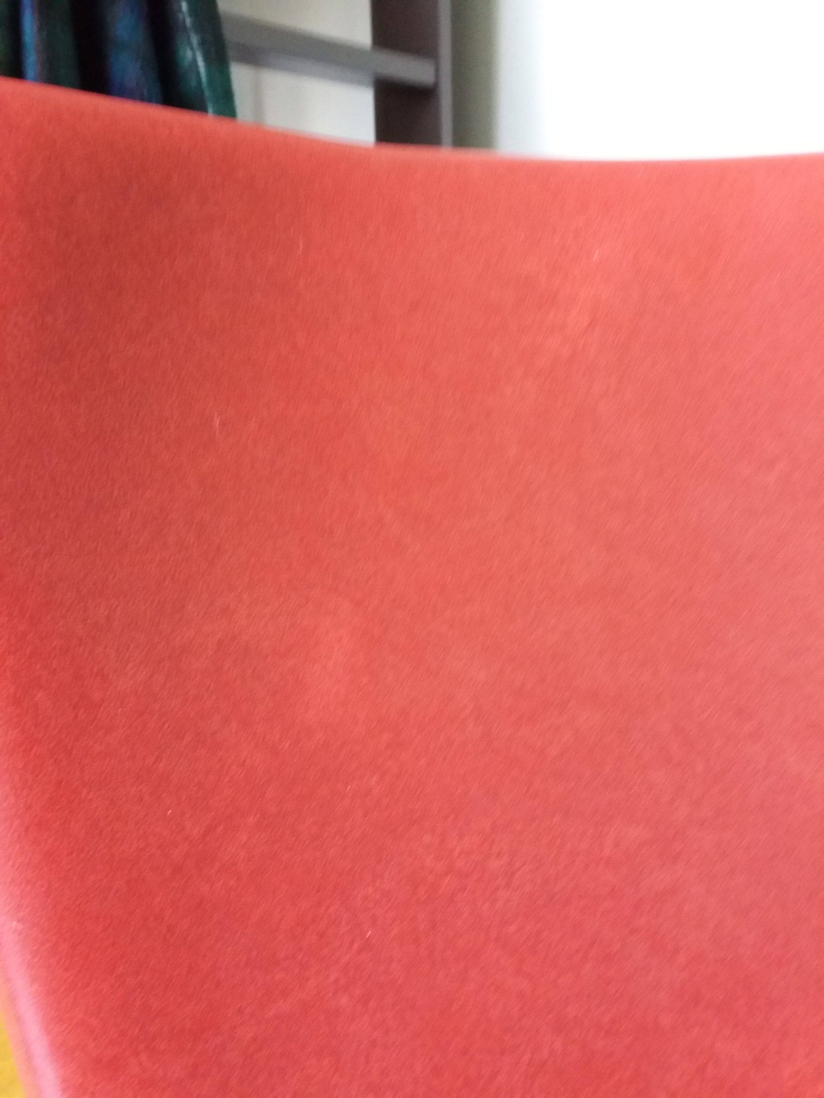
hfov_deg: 49.7
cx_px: 412
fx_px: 889
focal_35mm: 28
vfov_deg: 63.4
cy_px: 549
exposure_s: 1/17
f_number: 1.9
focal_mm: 3.7
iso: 320
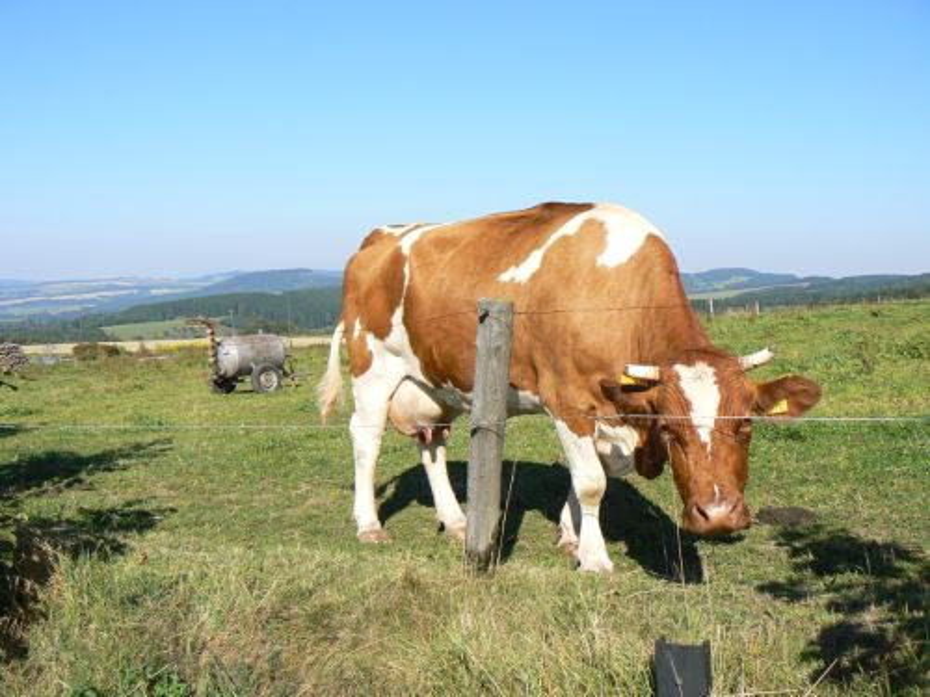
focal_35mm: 36
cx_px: 465
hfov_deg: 51.4
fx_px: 967
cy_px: 348
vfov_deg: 39.7
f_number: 4
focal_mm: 6
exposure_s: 1/1300
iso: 100
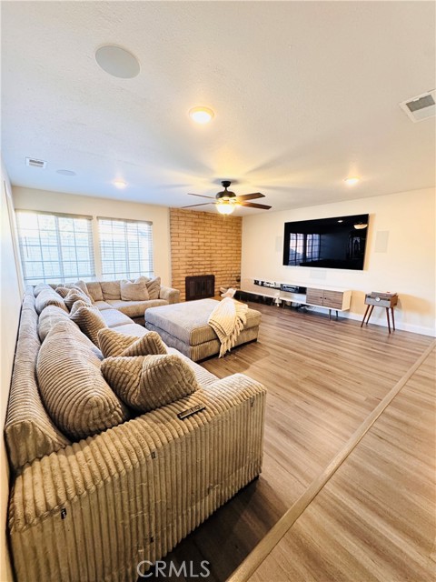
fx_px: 235
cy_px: 291
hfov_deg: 85.7
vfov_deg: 102.1
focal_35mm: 14
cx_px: 218
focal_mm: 2.22
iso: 400
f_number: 2.2
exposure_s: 1/60
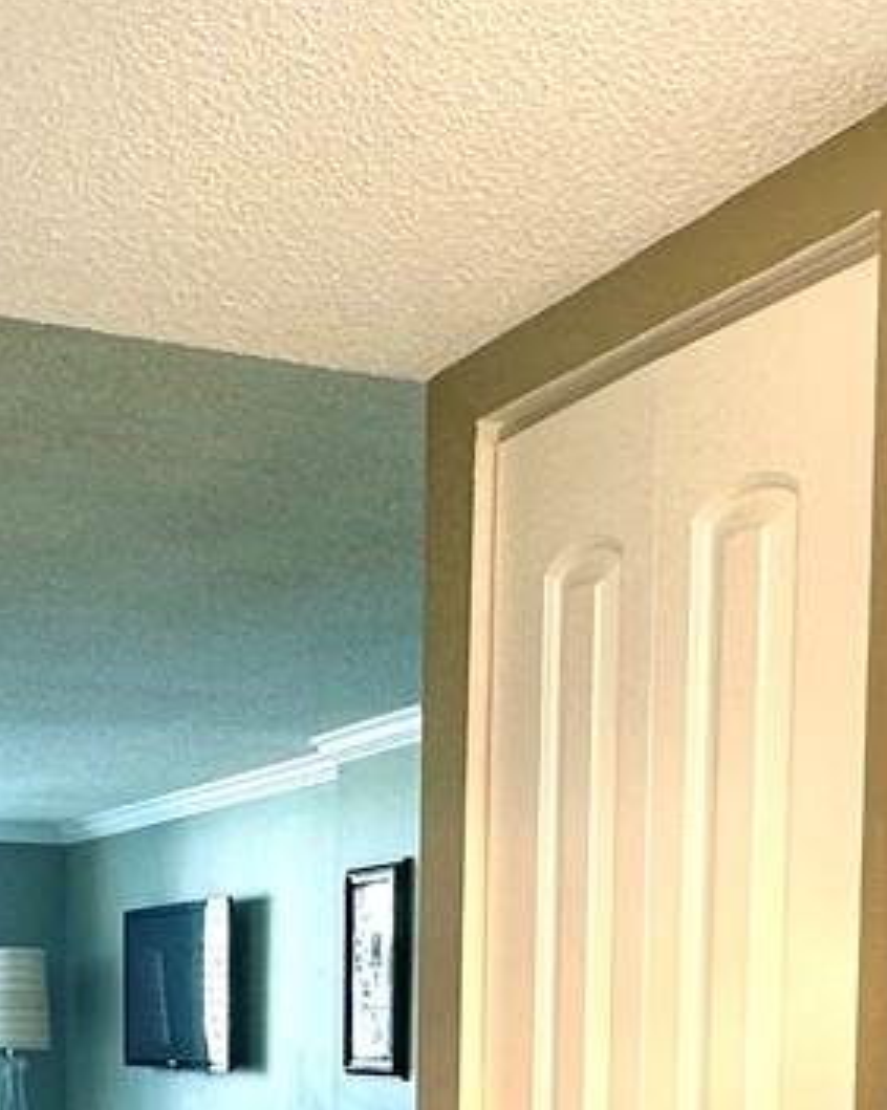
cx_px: 192
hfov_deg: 24.2
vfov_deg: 28.2
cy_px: 1163
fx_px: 2036
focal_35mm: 62
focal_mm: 2.22
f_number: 2.2
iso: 160
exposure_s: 1/120
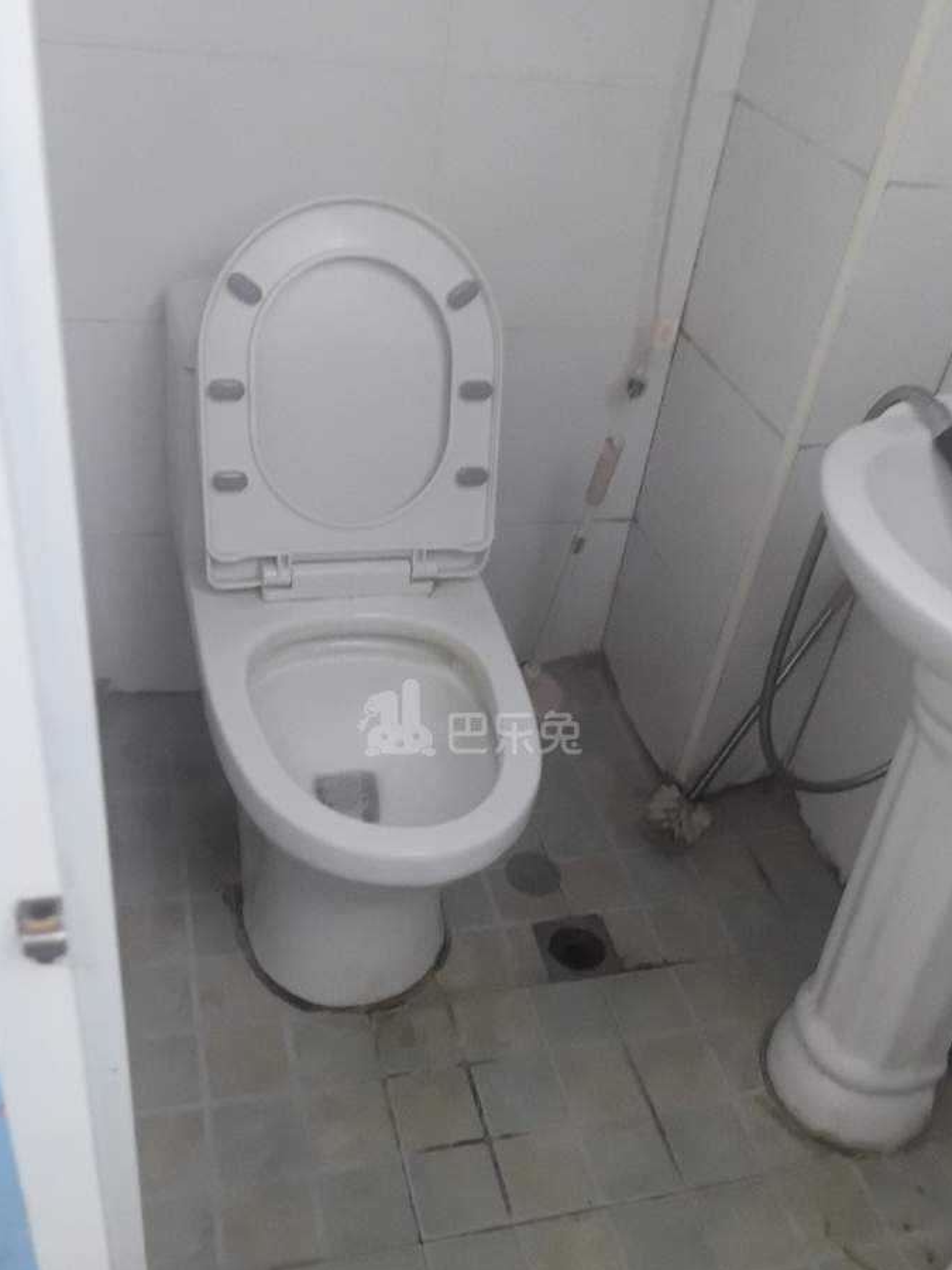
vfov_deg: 56.6
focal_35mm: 32
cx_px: 470
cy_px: 719
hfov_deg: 44.2
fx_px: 1173
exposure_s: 1/66.7
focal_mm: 5.75
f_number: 2
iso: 640
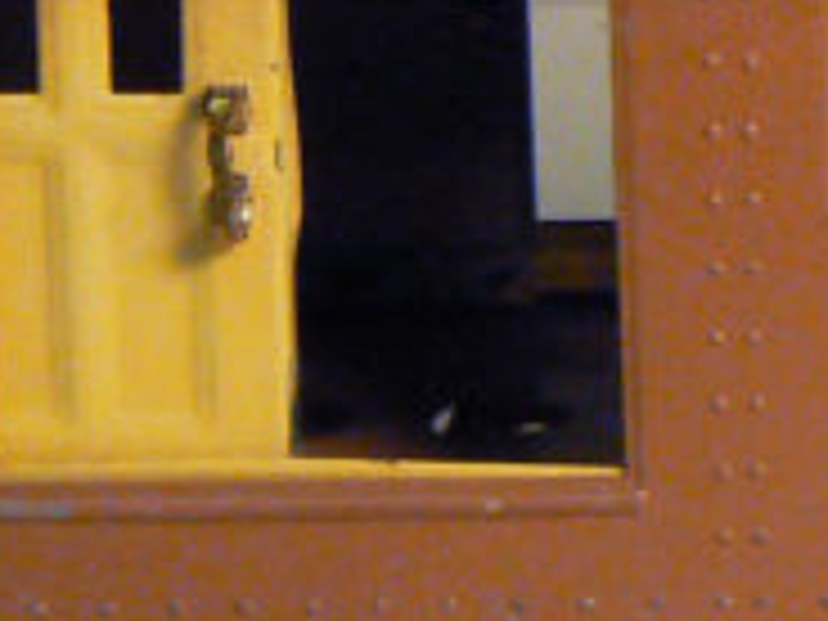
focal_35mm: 192
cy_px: 200
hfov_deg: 9.9
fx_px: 4593
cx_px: 1359
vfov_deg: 7.7
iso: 400
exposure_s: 1/125
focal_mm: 6
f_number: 5.6
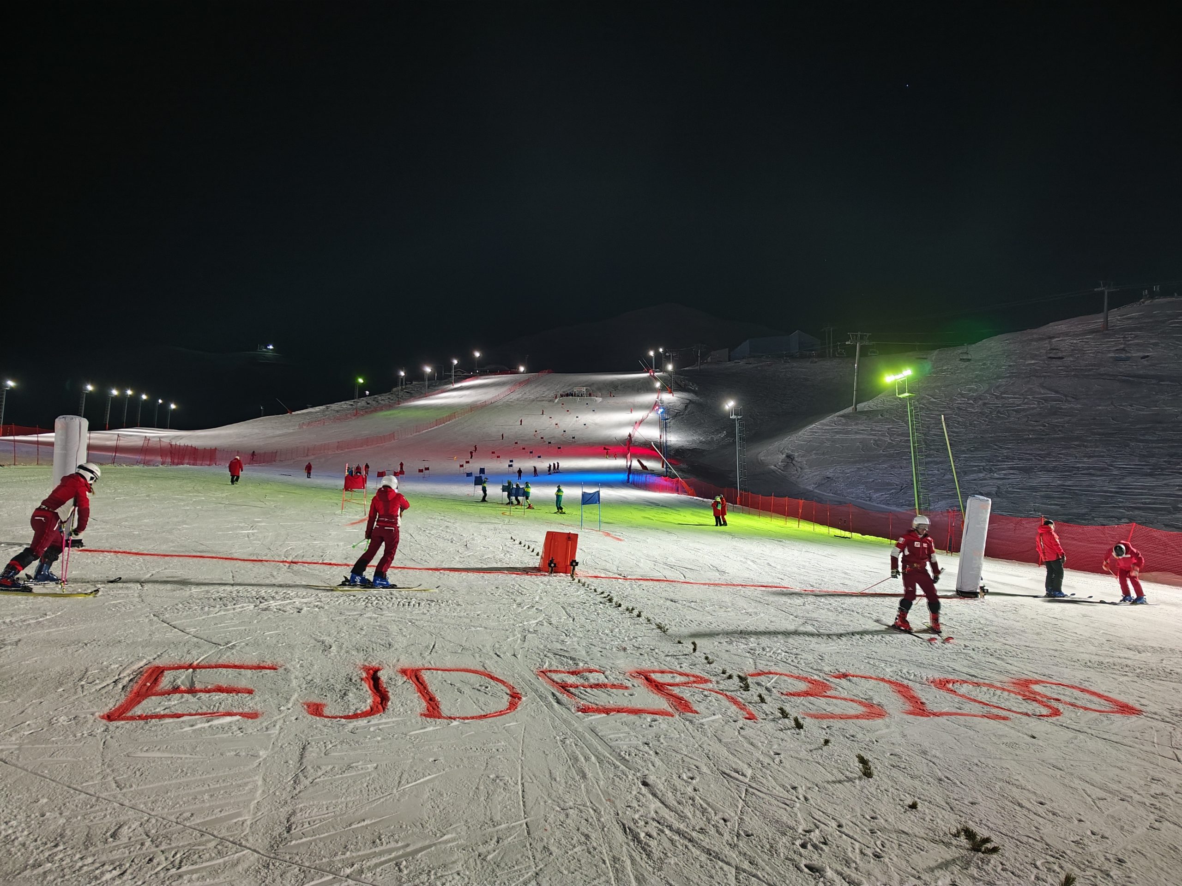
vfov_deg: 58.9
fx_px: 785
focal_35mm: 23
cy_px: 443
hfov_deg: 73.9
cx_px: 591
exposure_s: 1/50
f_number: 1.69
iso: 2760
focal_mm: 7.01
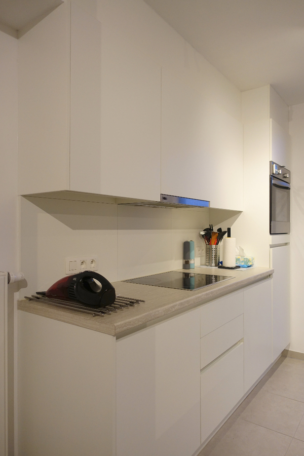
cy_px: 228
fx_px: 304
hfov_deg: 53.1
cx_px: 152
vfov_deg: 73.7
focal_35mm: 24
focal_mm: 8.8
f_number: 1.8
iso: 160
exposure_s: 1/30
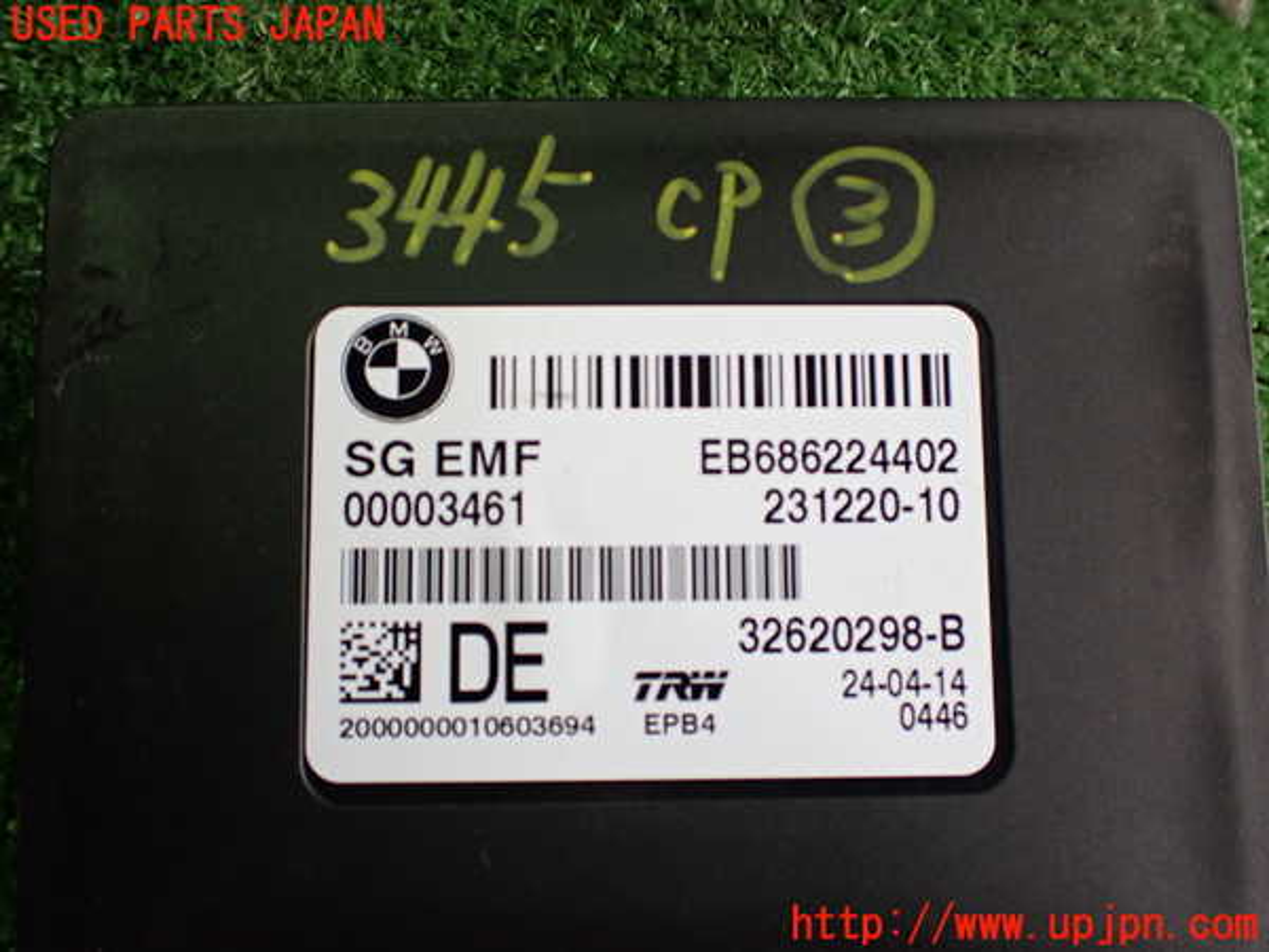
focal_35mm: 30
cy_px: 476
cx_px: 634
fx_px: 1100
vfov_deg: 46.8
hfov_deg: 60.0
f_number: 2.3
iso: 320
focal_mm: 5.4
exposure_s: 1/125
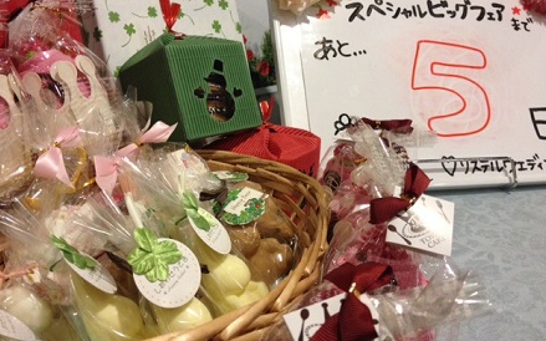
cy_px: 152
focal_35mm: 38
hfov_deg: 51.6
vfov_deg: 33.5
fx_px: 565
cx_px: 269
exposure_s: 1/20
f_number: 2.4
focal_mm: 4.28
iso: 250
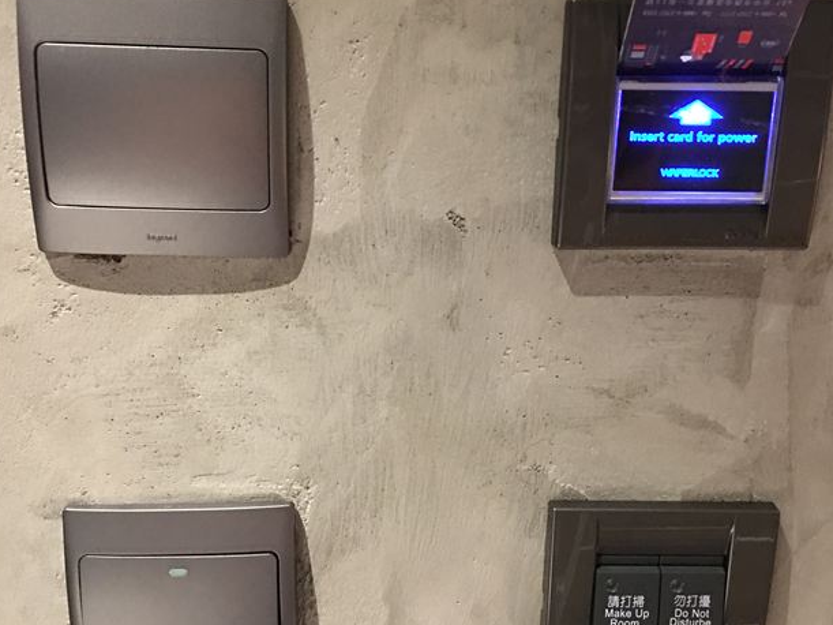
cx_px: 397
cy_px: 348
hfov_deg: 49.0
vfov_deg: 37.7
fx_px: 914
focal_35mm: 38
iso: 100
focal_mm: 4.15
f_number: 2.2
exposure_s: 1/4
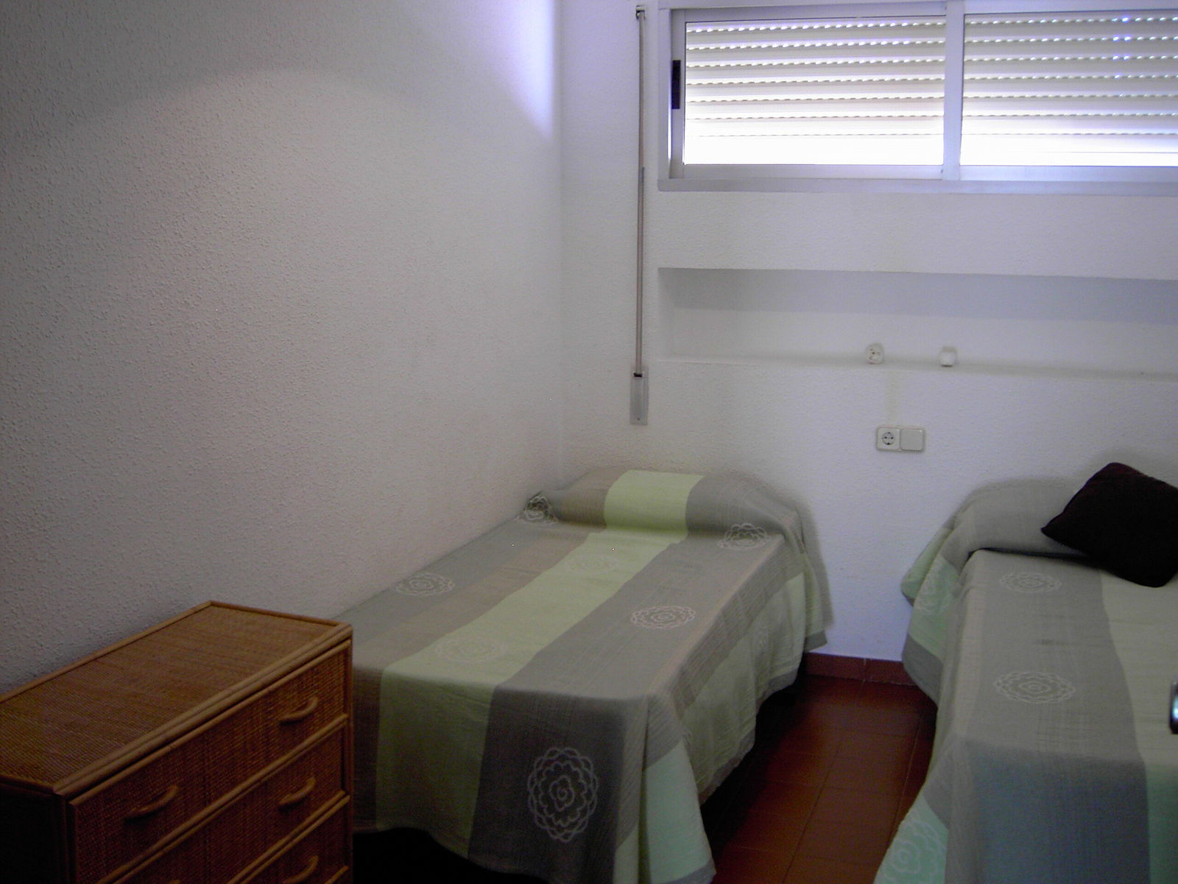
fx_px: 1191
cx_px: 589
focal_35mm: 35
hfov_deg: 52.6
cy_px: 442
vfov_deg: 40.7
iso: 200
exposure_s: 1/10
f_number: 2.8
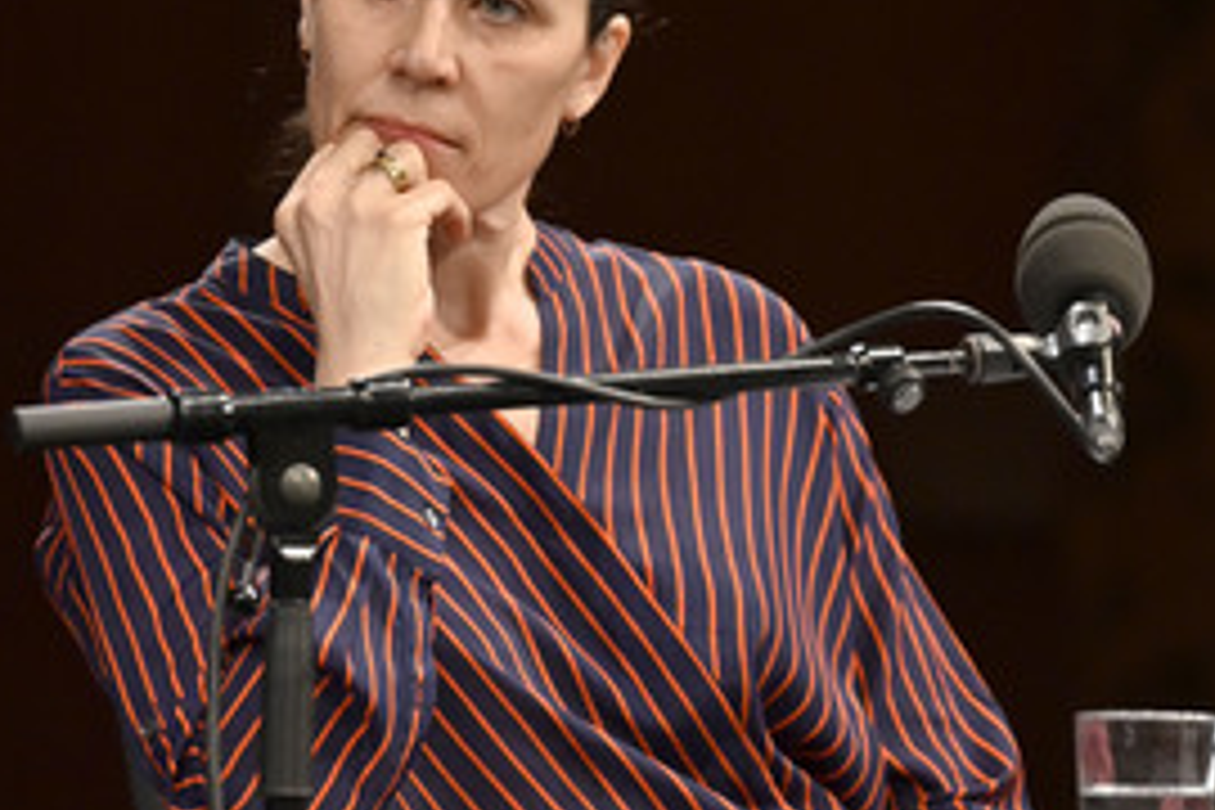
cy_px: 328
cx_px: 594
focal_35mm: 333
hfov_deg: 6.2
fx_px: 11238
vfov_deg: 4.1
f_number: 2.8
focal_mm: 200
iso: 1250
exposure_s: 1/400
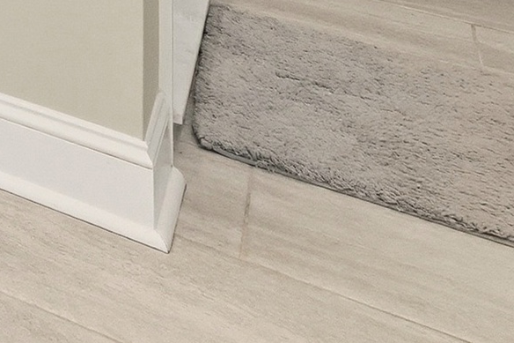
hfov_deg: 15.7
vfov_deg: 12.7
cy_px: -532
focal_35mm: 77
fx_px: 1099
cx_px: -676
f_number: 9
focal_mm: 10
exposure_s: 1/640
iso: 400
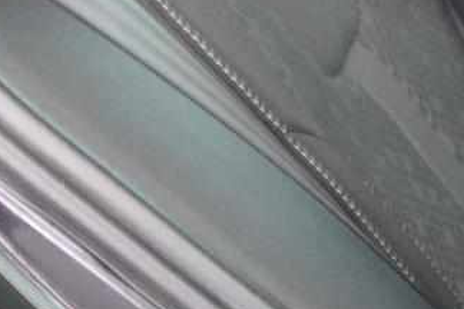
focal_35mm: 120
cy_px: 162
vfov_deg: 11.4
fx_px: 1547
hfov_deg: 14.9
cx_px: 823
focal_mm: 9.4
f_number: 1.8
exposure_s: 1/8
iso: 800
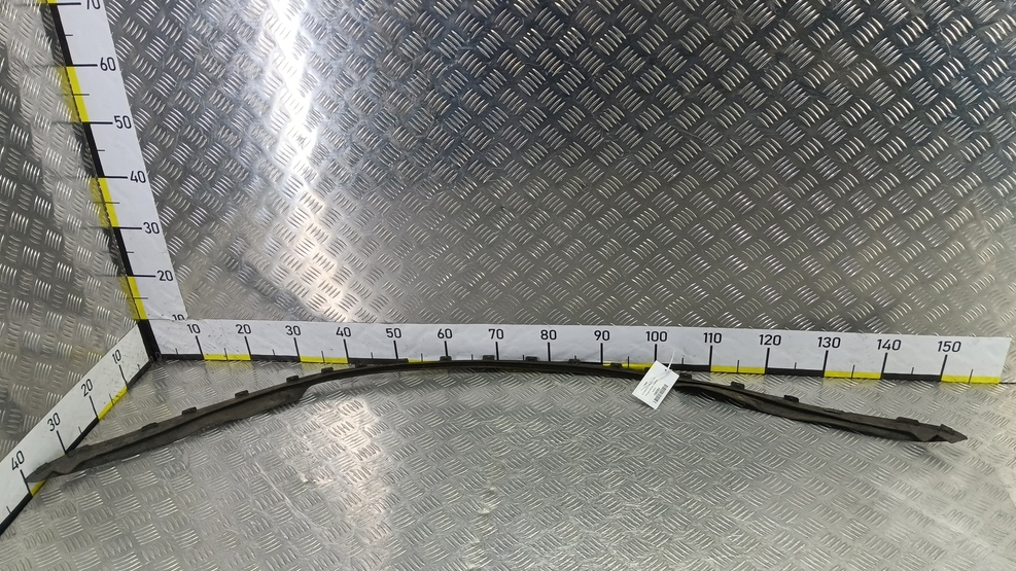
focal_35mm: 26
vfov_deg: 44.4
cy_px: 280
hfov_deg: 71.9
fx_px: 700
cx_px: 503
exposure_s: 1/50
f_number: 1.6
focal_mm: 4.11
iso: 121
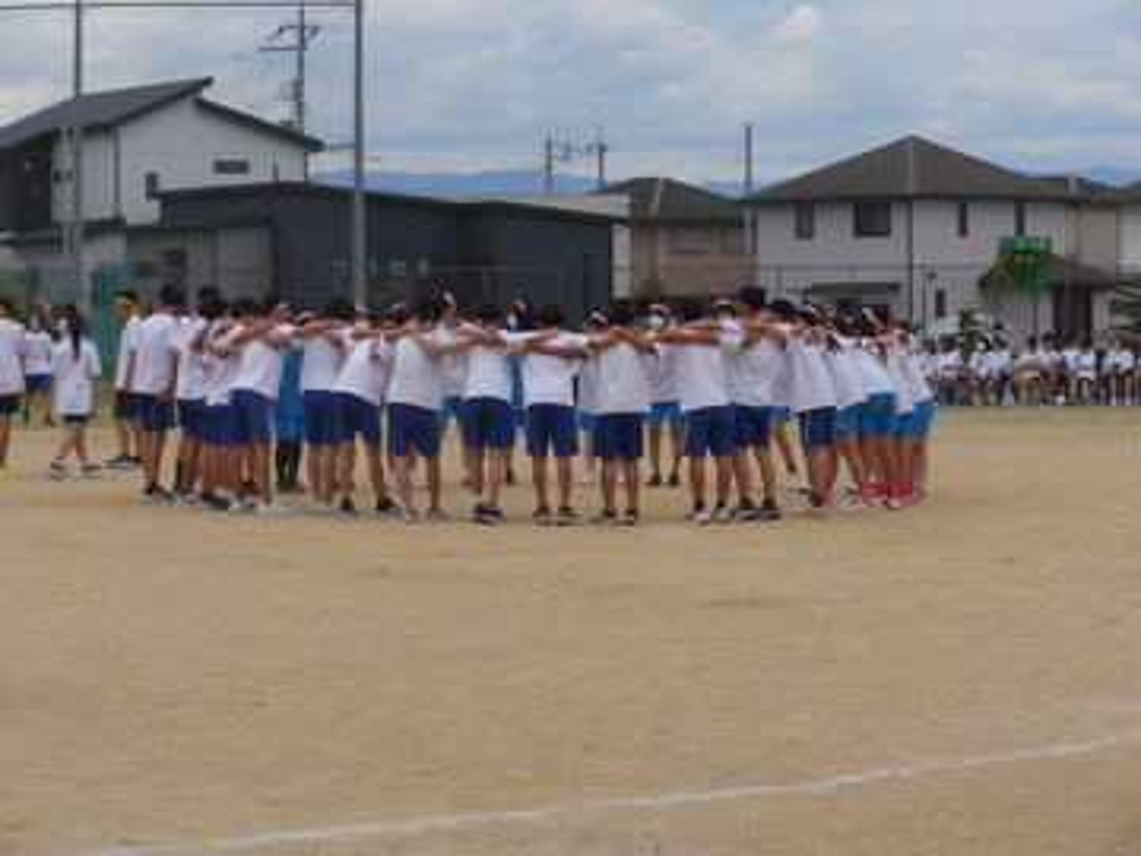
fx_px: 3955
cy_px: 428
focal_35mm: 120
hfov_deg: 16.4
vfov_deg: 12.3
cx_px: 570
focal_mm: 21.5
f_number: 5.4
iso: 80
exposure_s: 1/640
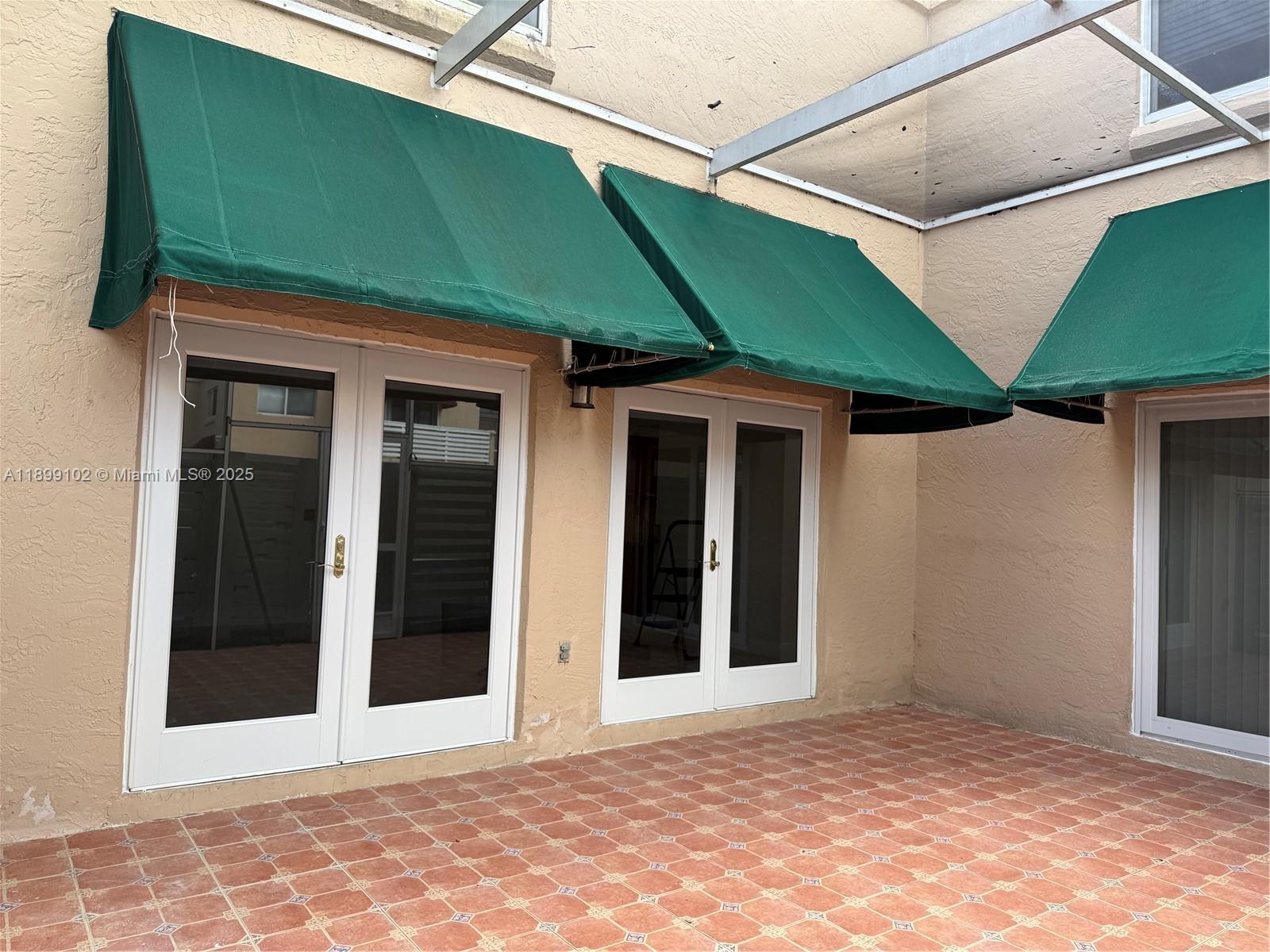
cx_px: 635
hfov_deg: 71.6
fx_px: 881
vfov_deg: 56.8
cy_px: 476
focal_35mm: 24
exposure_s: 1/410
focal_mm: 6.76
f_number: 1.78
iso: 80
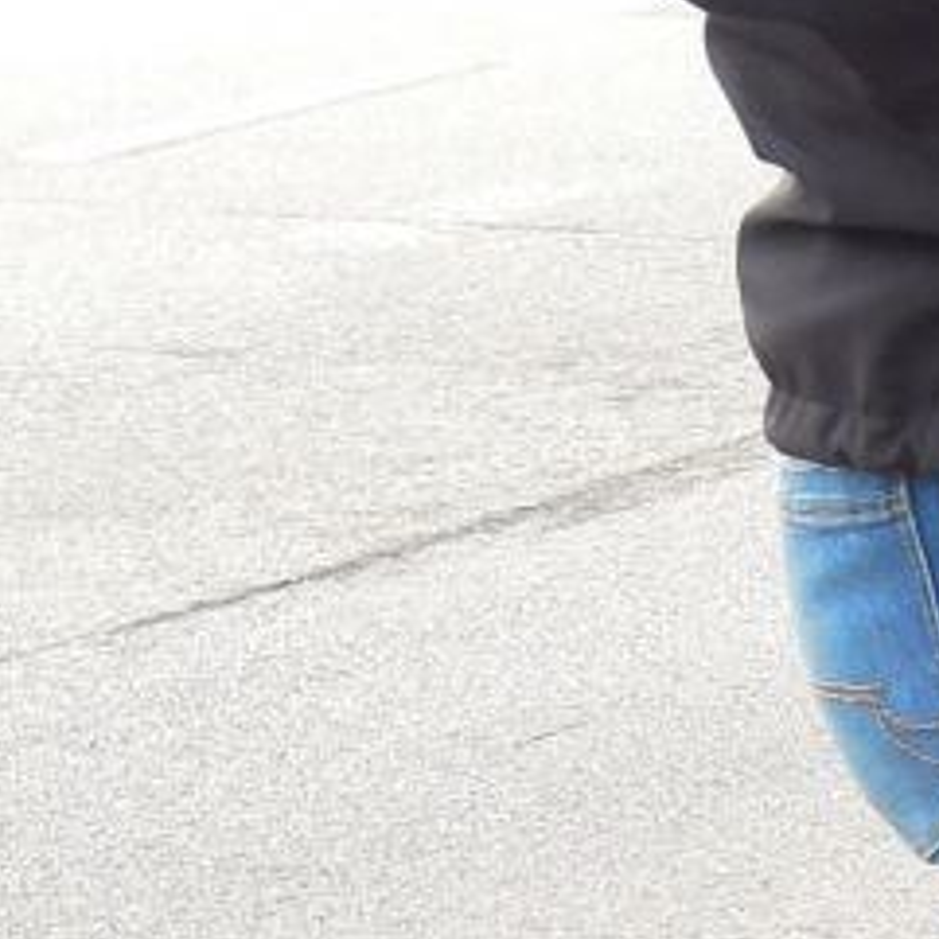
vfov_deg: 7.0
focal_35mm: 250
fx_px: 7672
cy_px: 427
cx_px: 1742
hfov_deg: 6.8
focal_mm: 9
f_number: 3.7
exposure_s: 1/125
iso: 160
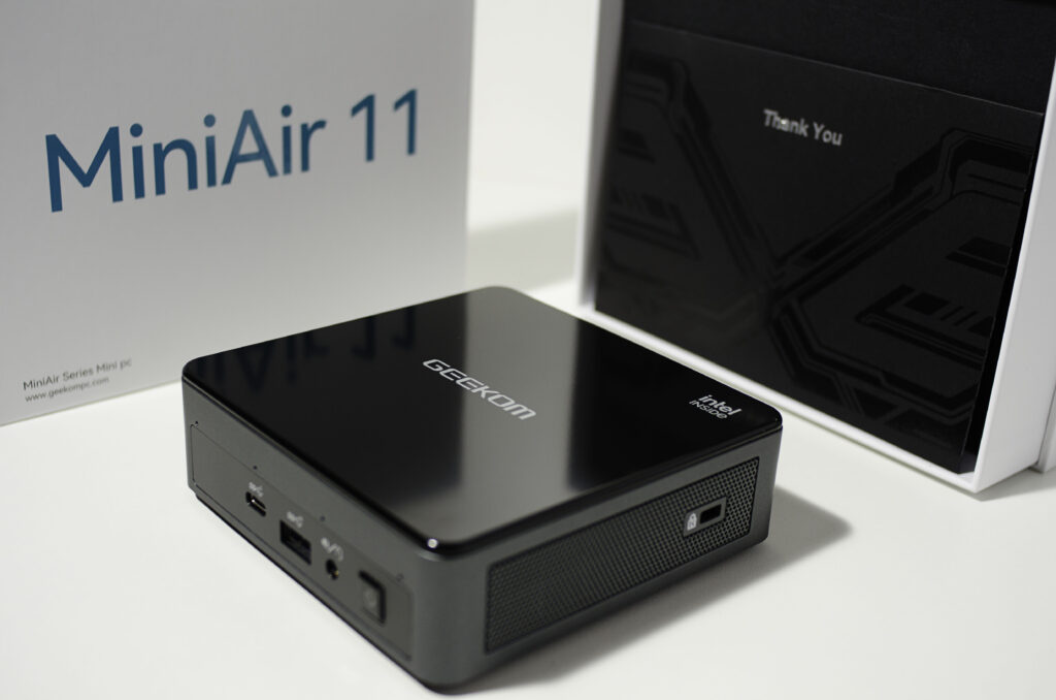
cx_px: 528
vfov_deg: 31.7
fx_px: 1229
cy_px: 350
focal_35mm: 42
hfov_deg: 46.5
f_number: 5
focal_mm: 28
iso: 100
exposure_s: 1/100
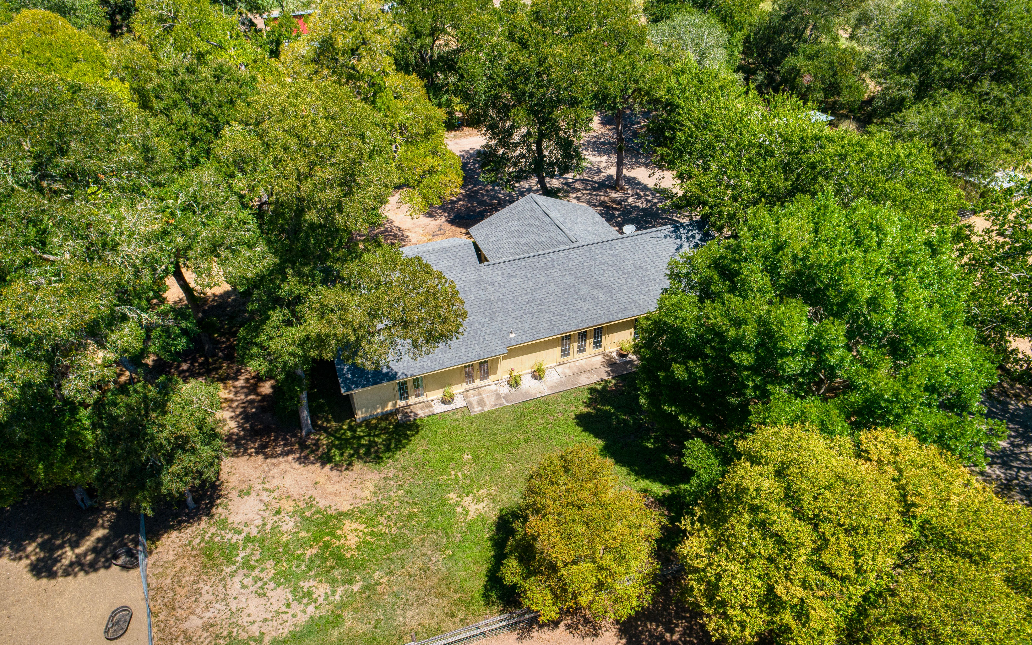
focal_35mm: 25
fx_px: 703
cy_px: 296
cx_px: 523
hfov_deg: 72.5
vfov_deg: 49.2
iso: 100
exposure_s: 1/240
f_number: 4.5
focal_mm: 8.8
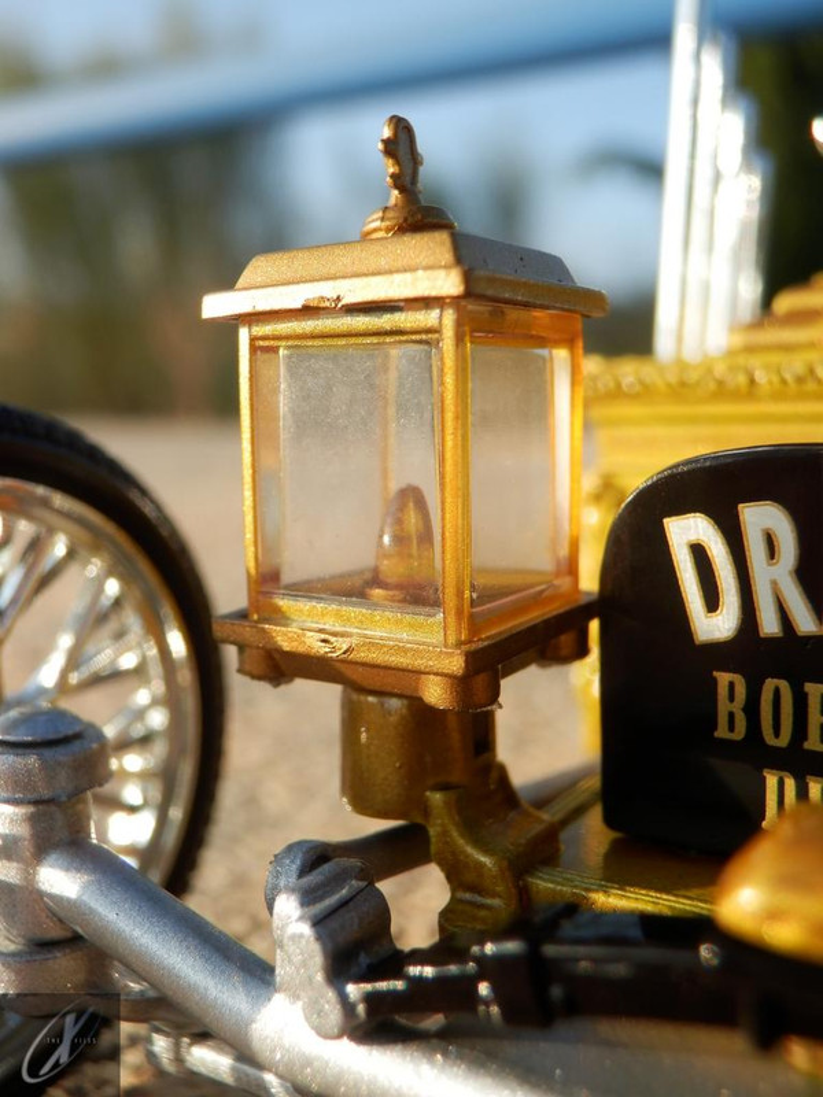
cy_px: 548
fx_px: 1331
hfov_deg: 34.3
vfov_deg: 44.8
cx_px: 412
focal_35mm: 42
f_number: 4
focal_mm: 7.4
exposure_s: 1/320
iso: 80
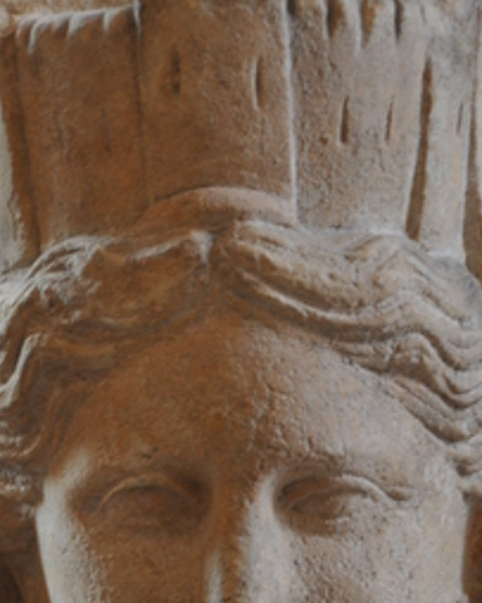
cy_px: 579
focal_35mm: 734
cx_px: 267
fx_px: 13096
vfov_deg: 2.6
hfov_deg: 2.1
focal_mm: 200
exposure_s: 1/40
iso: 640
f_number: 5.6
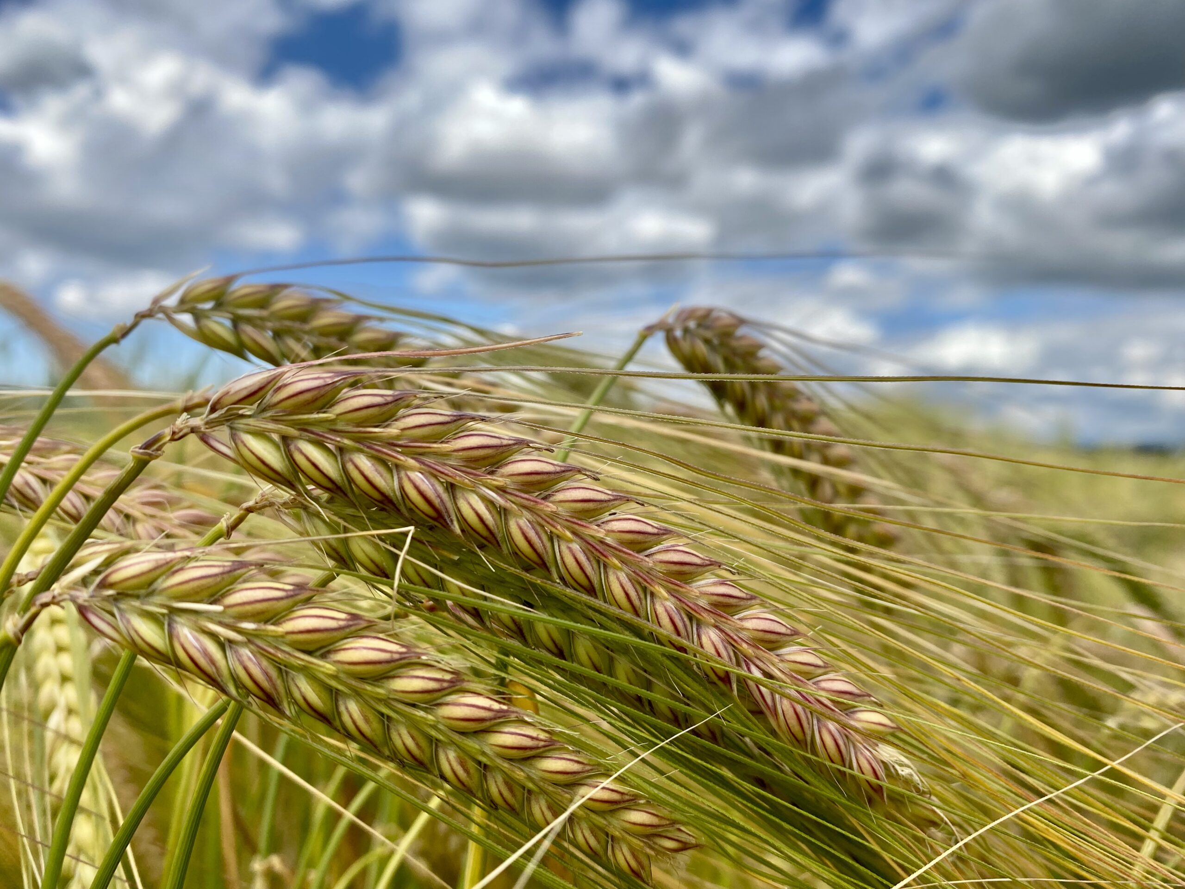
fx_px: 890
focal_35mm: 26
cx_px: 592
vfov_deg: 53.1
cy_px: 444
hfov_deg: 67.3
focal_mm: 4.25
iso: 32
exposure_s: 1/1653
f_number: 1.8
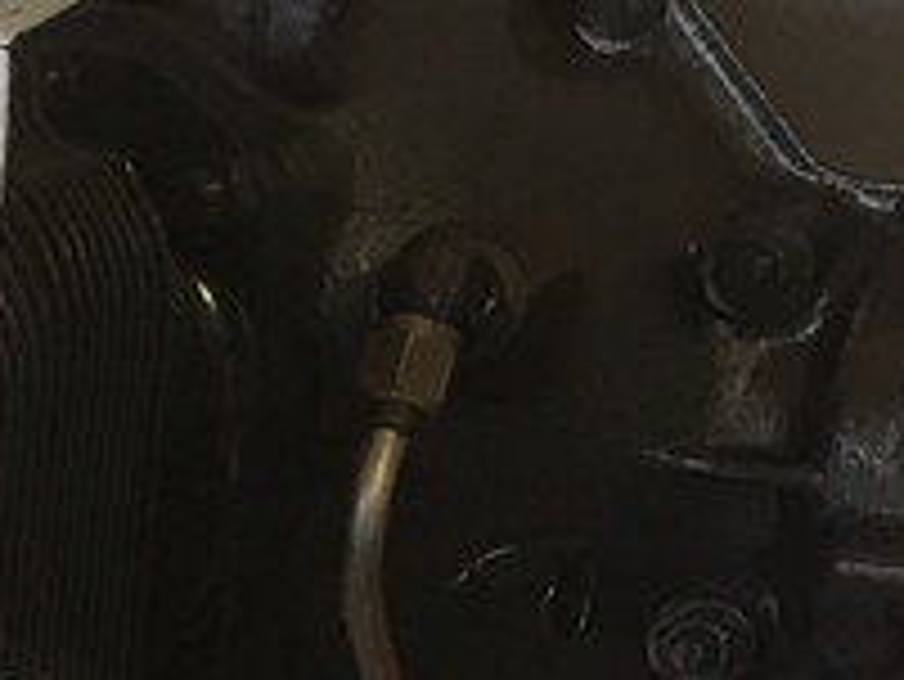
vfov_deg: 9.5
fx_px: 4024
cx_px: -1028
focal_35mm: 154
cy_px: 865
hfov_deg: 11.3
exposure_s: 1/30
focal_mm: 4.15
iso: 40
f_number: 2.2
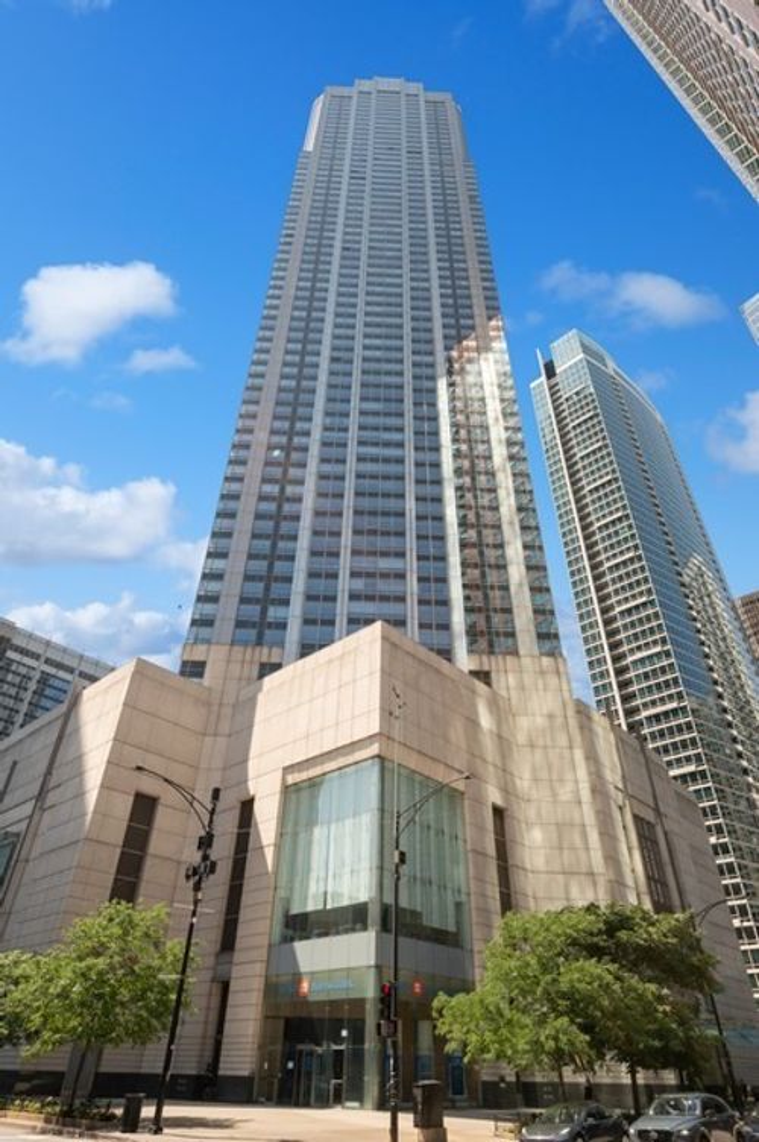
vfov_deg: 84.0
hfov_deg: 61.8
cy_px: 571
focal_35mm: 20
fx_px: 634
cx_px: 380
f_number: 11
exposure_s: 1/40
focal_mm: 20
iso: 100
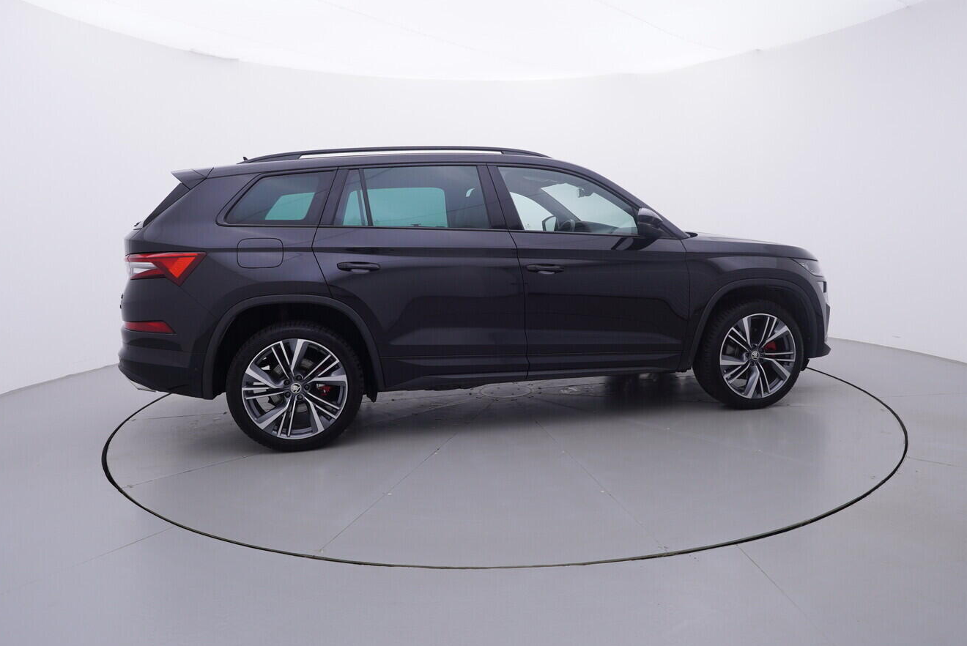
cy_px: 304
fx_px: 660
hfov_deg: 72.4
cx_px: 505
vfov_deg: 52.2
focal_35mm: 25
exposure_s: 1/80
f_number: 5
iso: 200
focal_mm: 15
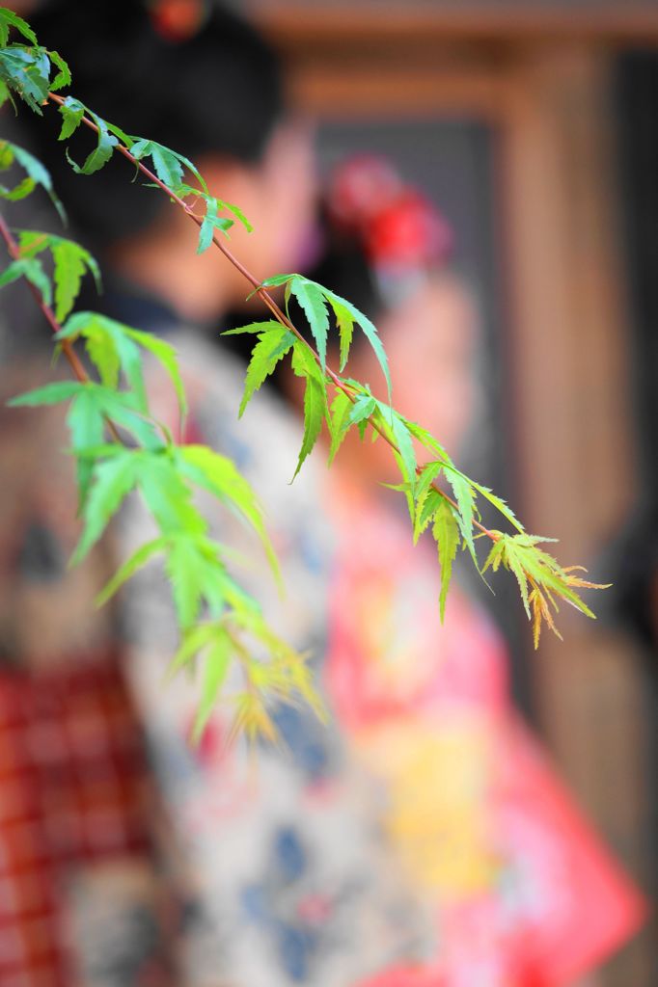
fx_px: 5761
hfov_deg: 6.5
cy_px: 494
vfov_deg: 9.8
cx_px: 329
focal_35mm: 210
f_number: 5.6
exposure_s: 1/250
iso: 500
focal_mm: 210
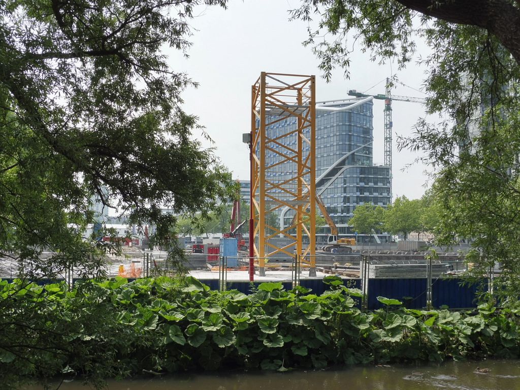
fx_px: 586
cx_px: 260
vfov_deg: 36.8
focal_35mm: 39
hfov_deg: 47.9
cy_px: 195
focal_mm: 6.9
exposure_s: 1/500
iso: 100
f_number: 5
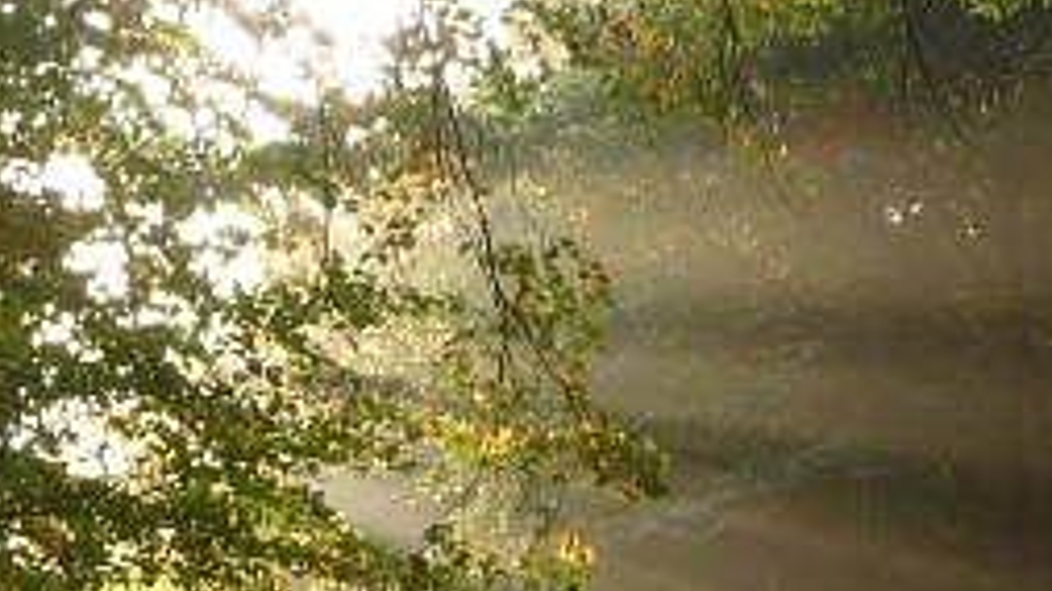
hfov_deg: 12.7
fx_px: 4712
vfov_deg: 7.2
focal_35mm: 169
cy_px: 462
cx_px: 890
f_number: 3.8
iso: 100
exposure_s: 1/40
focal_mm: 6.3
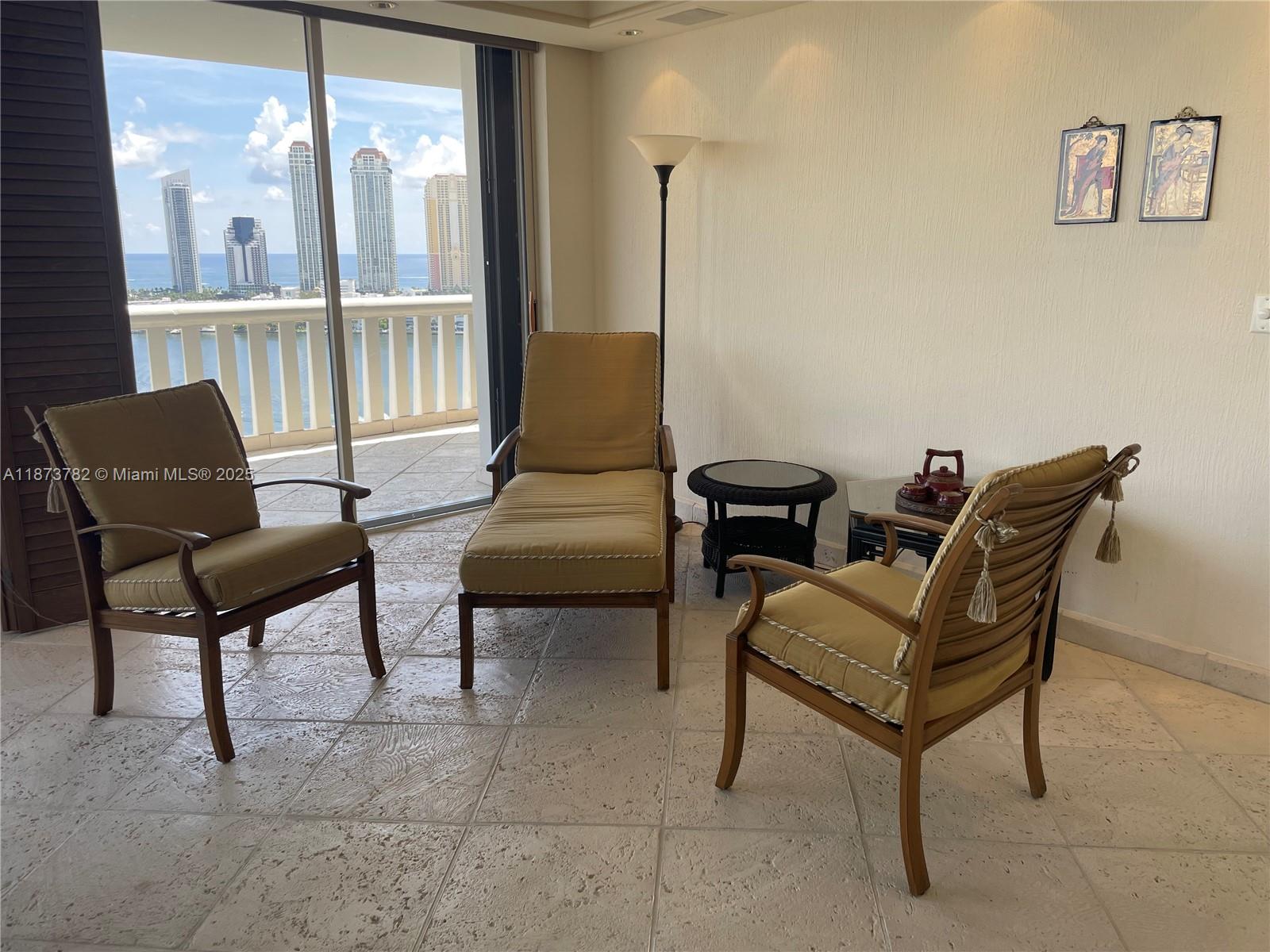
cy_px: 476
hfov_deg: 67.3
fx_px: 954
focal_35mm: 26
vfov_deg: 53.1
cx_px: 635
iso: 32
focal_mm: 4.2
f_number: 1.6
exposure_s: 1/317
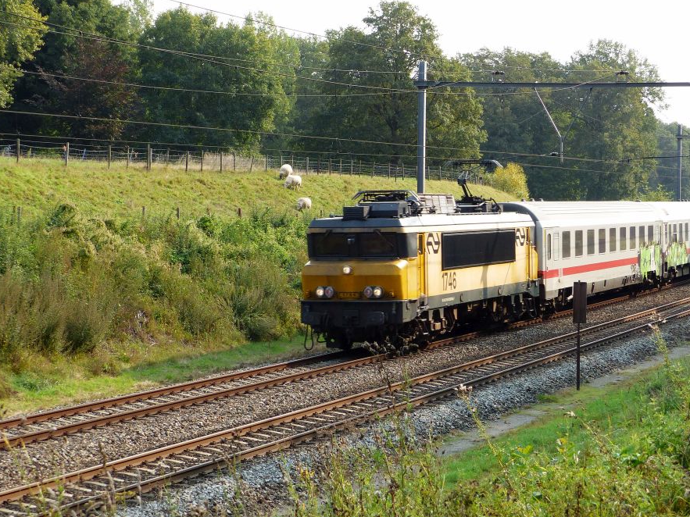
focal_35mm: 106
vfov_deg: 14.0
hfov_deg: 18.5
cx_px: 374
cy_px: 243
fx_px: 2113
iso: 100
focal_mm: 14
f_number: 4
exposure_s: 1/320
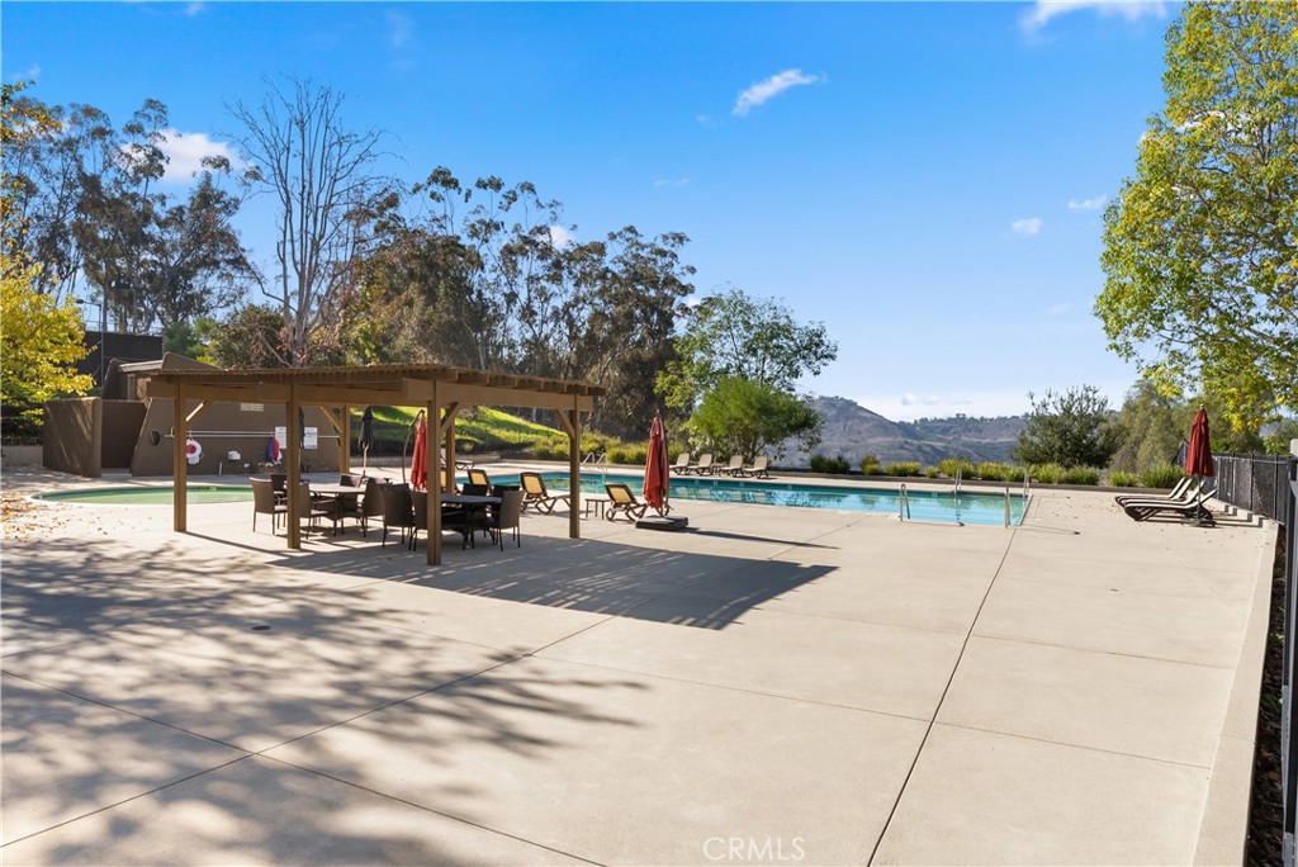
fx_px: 758
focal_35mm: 21
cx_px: 649
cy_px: 434
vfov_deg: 59.6
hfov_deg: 81.2
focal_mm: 21
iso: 640
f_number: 9
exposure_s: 1/250
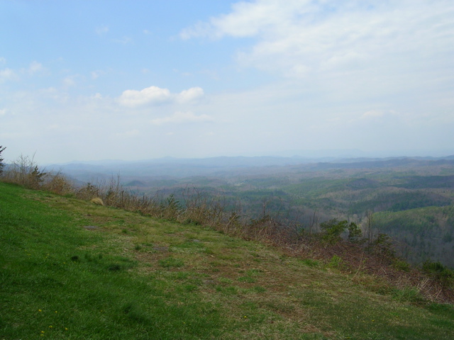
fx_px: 498
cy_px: 170
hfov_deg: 49.0
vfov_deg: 37.7
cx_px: 227
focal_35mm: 38
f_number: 5.6
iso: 50
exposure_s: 1/296
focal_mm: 5.8
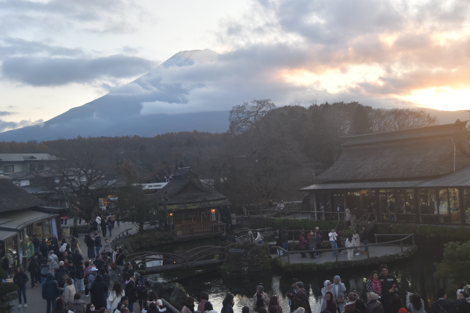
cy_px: 156
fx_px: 607
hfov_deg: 42.3
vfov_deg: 28.9
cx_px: 235
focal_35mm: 46
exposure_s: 1/50
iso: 200
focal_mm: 31
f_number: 4.2
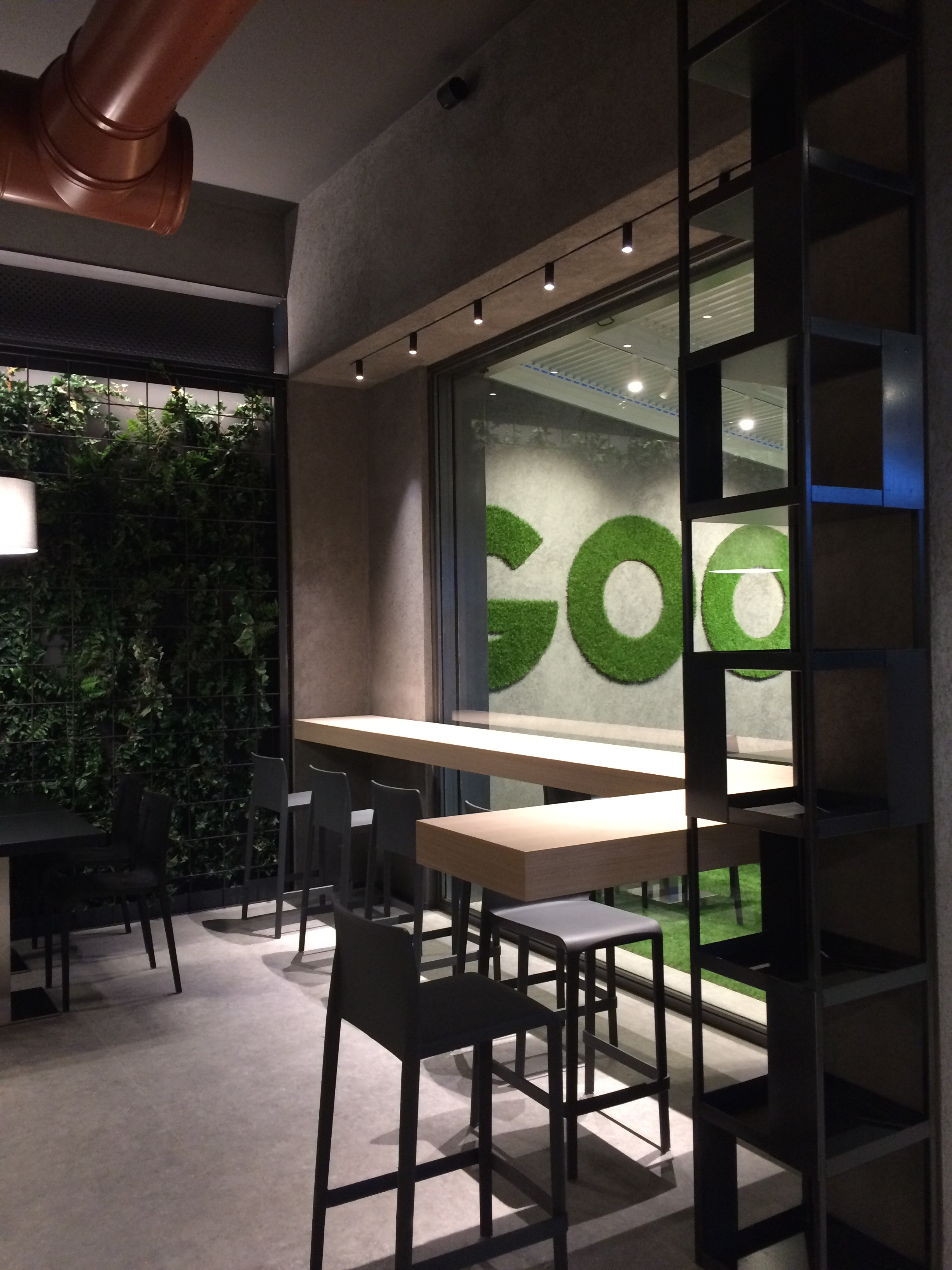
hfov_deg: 48.2
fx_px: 1063
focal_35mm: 29
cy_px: 635
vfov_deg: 61.7
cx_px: 476
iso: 250
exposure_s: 1/33
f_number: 2.2
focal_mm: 4.15
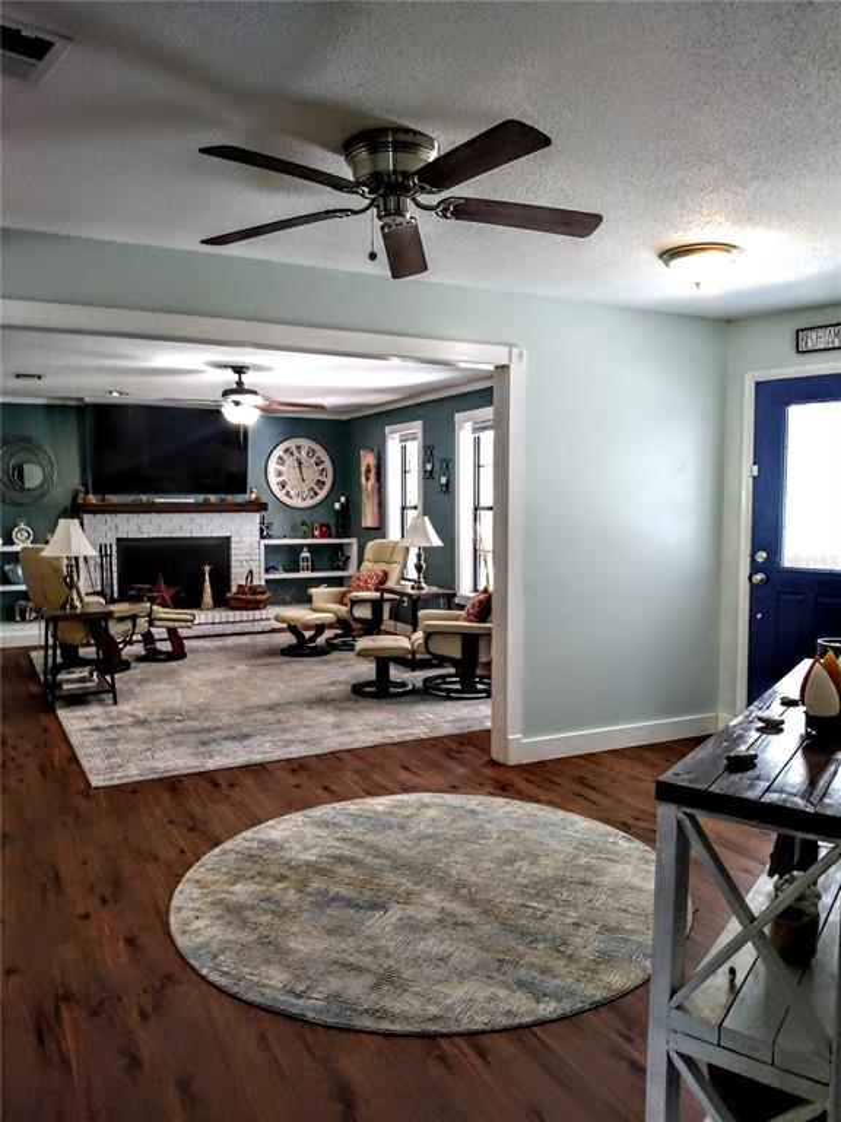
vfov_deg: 81.7
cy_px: 561
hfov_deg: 66.0
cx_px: 420
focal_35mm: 20
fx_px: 648
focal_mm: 3.54
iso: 300
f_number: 2
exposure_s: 1/30
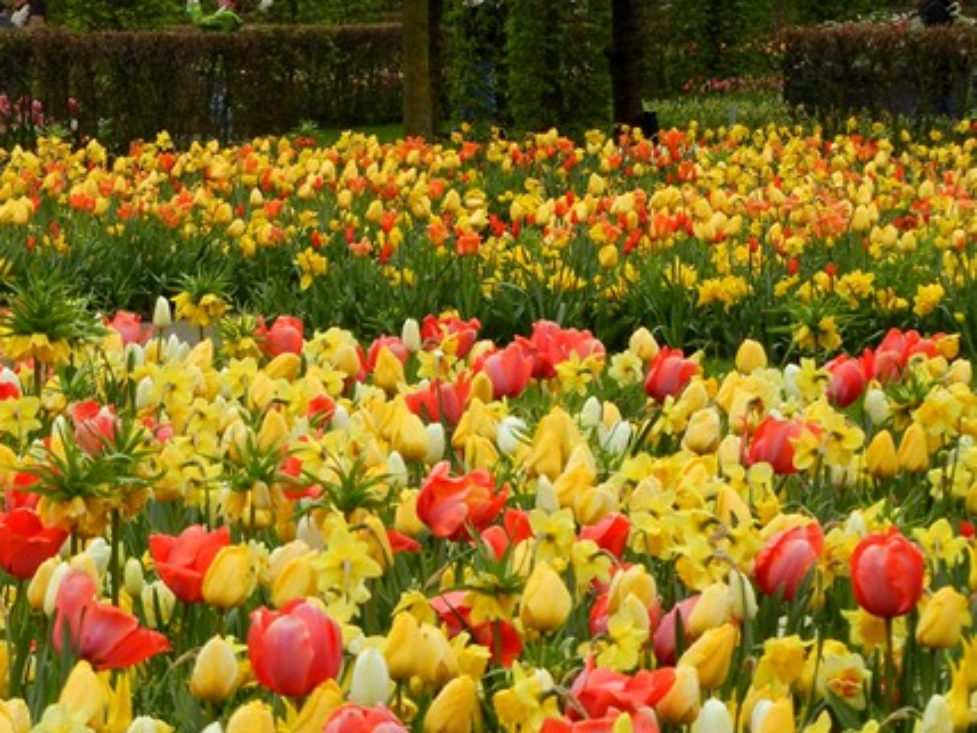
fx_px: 4686
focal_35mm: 166
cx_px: 353
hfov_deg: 11.9
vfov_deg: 8.9
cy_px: 524
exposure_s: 1/306
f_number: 4.4
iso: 160
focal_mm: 16
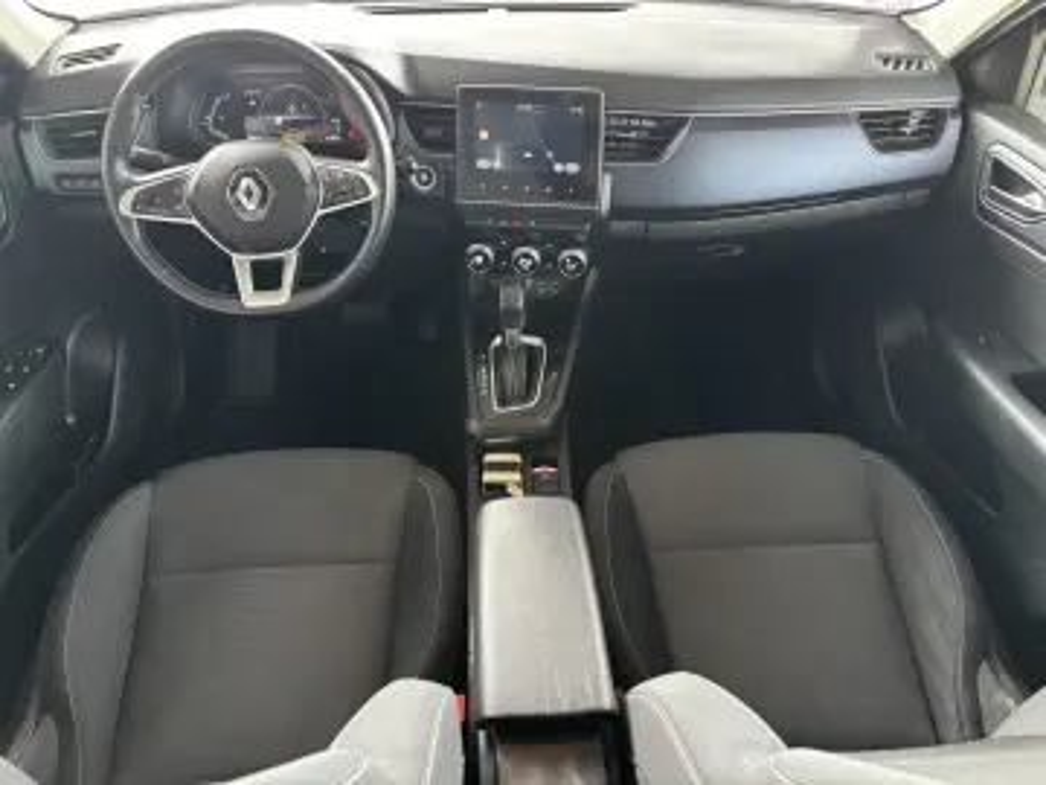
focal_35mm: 26
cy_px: 392
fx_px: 786
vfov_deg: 53.1
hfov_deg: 67.3
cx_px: 523
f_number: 1.6
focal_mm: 5.96
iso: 500
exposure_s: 1/60
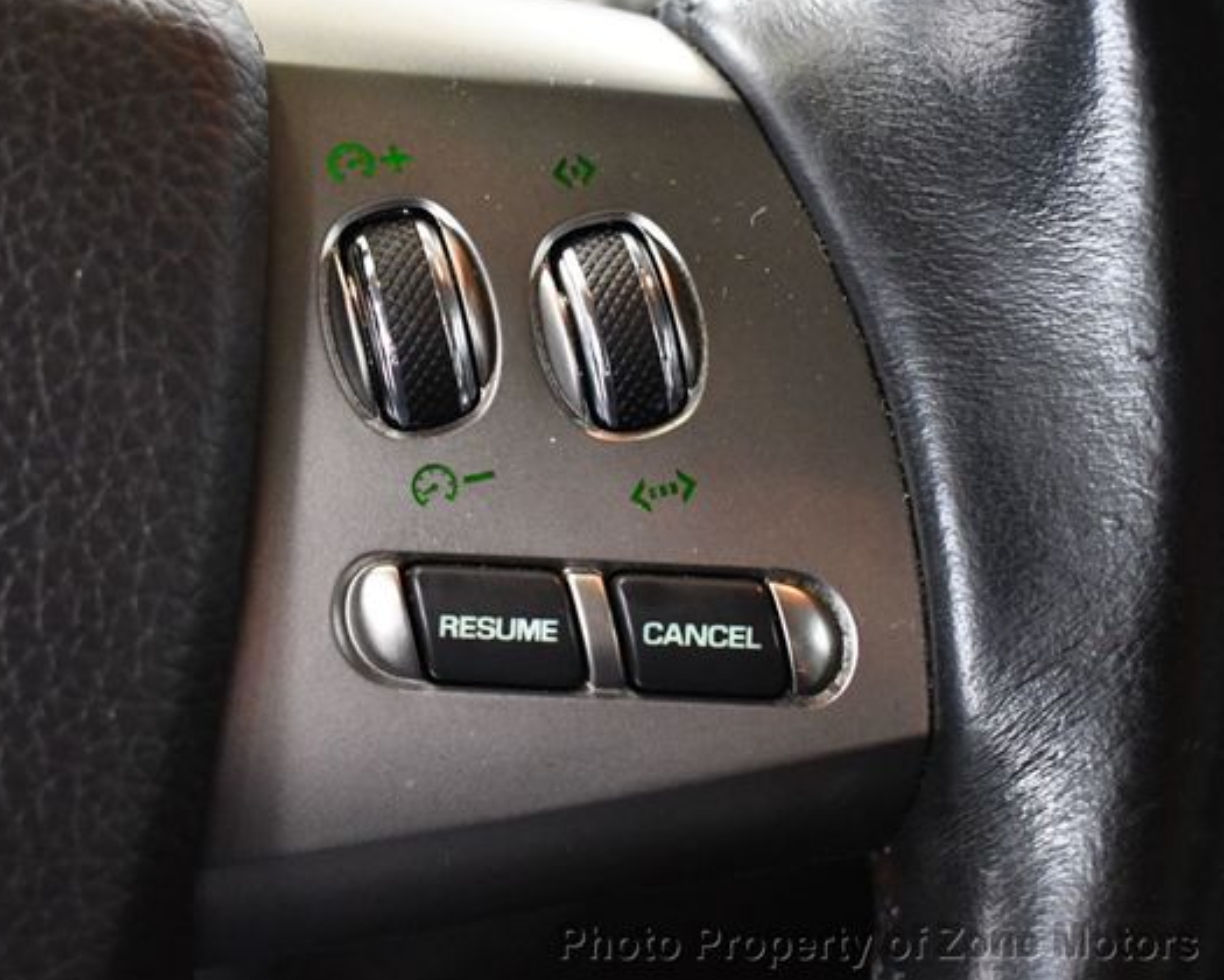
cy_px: 488
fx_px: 2572
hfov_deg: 26.7
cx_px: 529
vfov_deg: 21.6
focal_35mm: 71
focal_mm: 31
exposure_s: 1/60
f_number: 4.2
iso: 5000
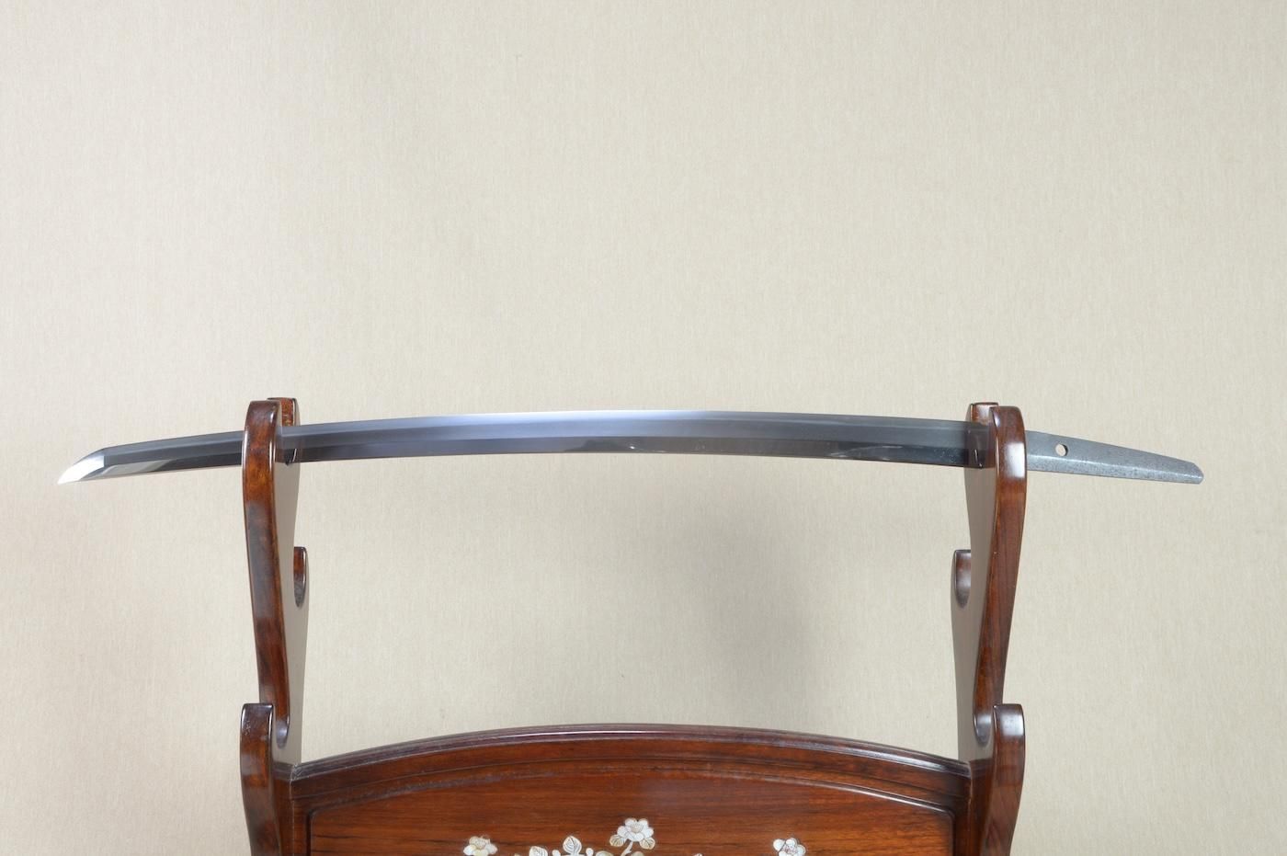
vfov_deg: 34.2
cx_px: 644
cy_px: 428
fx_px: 1393
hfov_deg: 49.6
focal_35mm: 39
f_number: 11
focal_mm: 26
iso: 400
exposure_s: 1/1.6
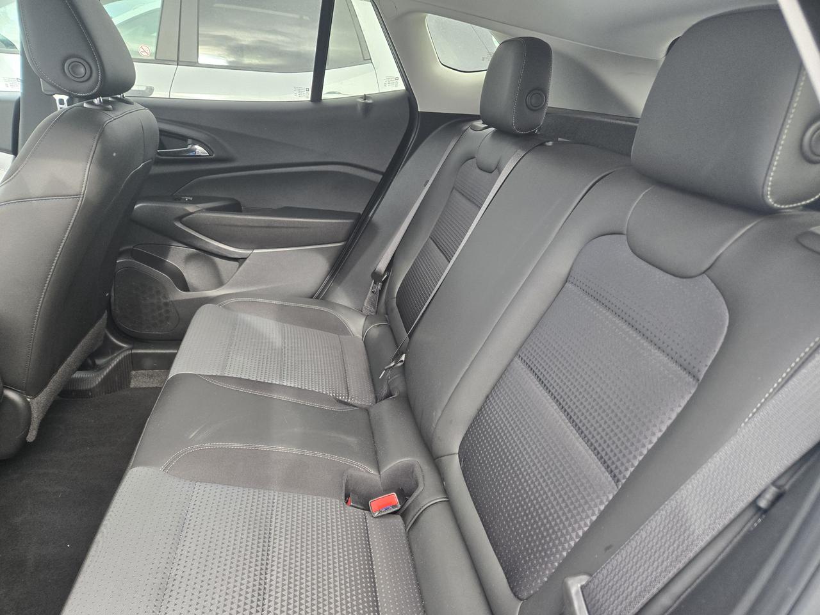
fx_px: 545
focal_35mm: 23
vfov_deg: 58.9
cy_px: 308
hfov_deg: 73.9
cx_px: 410
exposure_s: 1/180
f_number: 1.8
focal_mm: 5.4
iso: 125
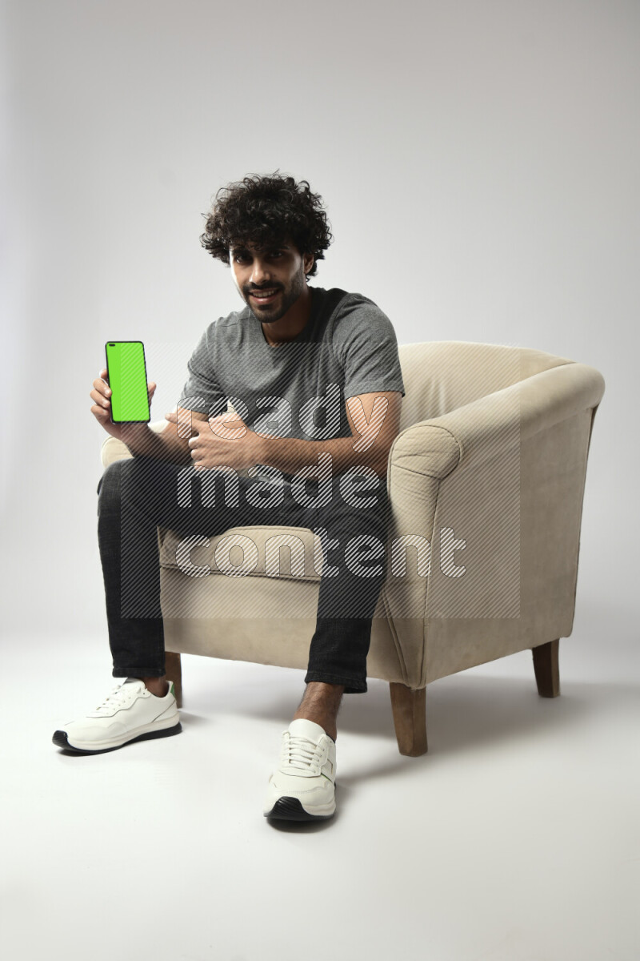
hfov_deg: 37.9
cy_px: 480
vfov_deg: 54.4
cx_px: 320
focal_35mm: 35
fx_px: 933
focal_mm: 35
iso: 400
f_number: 5
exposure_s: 1/125
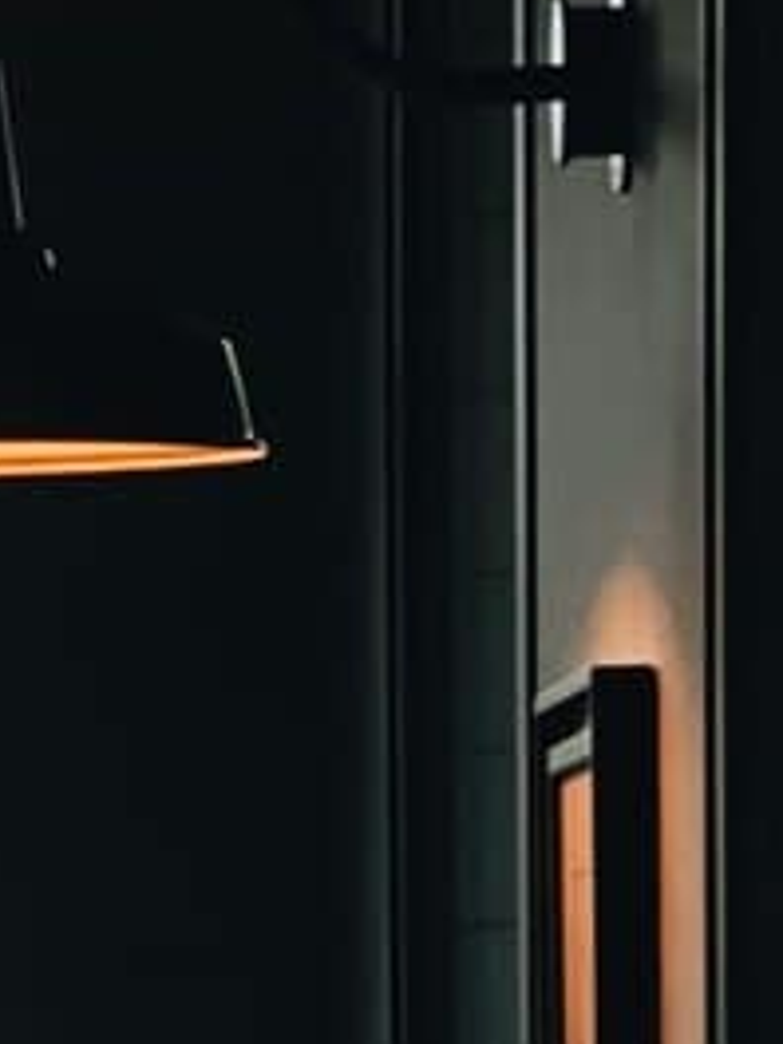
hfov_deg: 4.2
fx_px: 10556
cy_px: 1799
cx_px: -656
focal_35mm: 350
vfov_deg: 5.6
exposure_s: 1/33
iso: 320
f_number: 2.8
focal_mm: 9
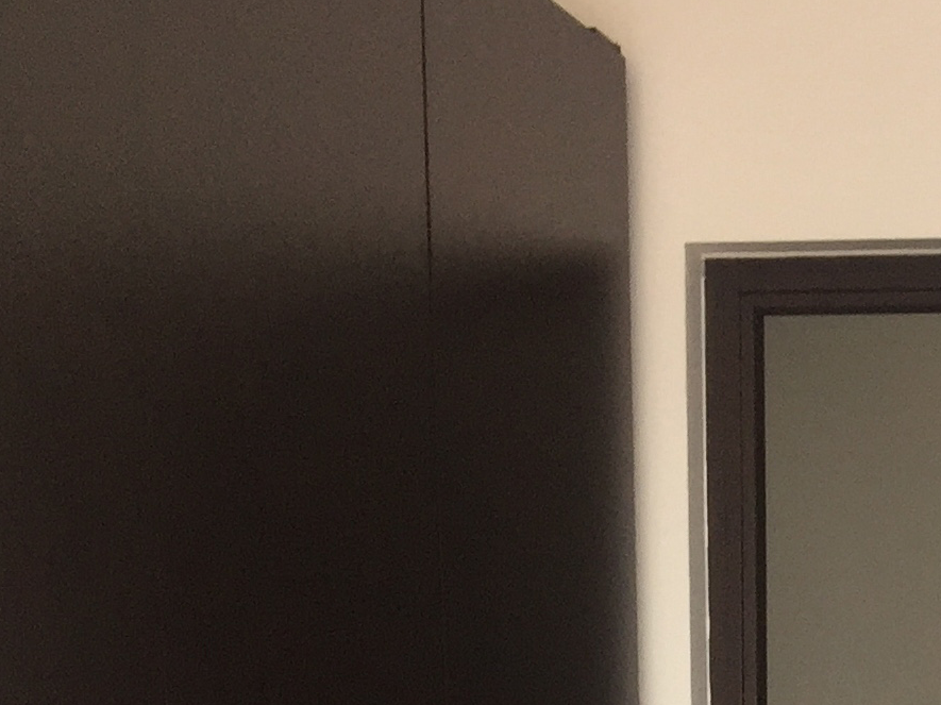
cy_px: 1577
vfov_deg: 11.8
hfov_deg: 17.6
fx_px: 2908
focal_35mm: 107
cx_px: 1091
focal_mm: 4.15
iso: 32
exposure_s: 1/120
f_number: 2.2
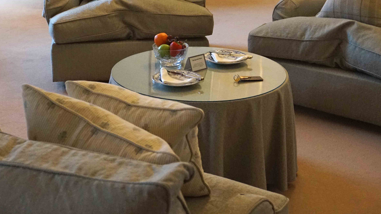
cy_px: 39
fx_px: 738
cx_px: 130
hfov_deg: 28.8
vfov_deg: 16.4
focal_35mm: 73
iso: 3200
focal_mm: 32
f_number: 5
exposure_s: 1/125
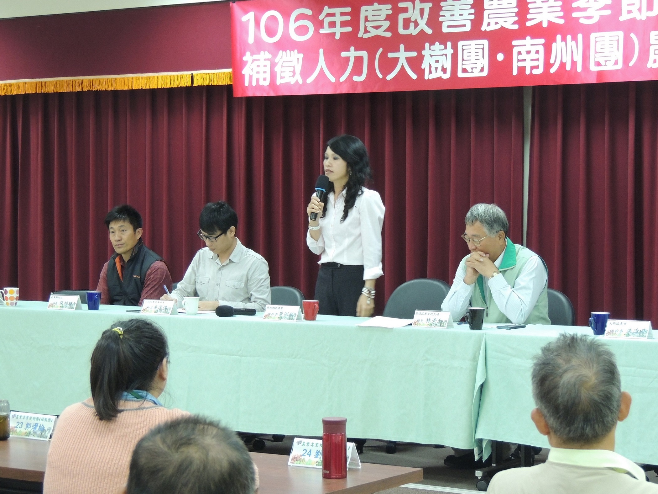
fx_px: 1711
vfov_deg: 16.4
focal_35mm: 90
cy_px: 247
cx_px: 329
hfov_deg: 21.8
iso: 500
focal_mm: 16
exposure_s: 1/25
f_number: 4.1
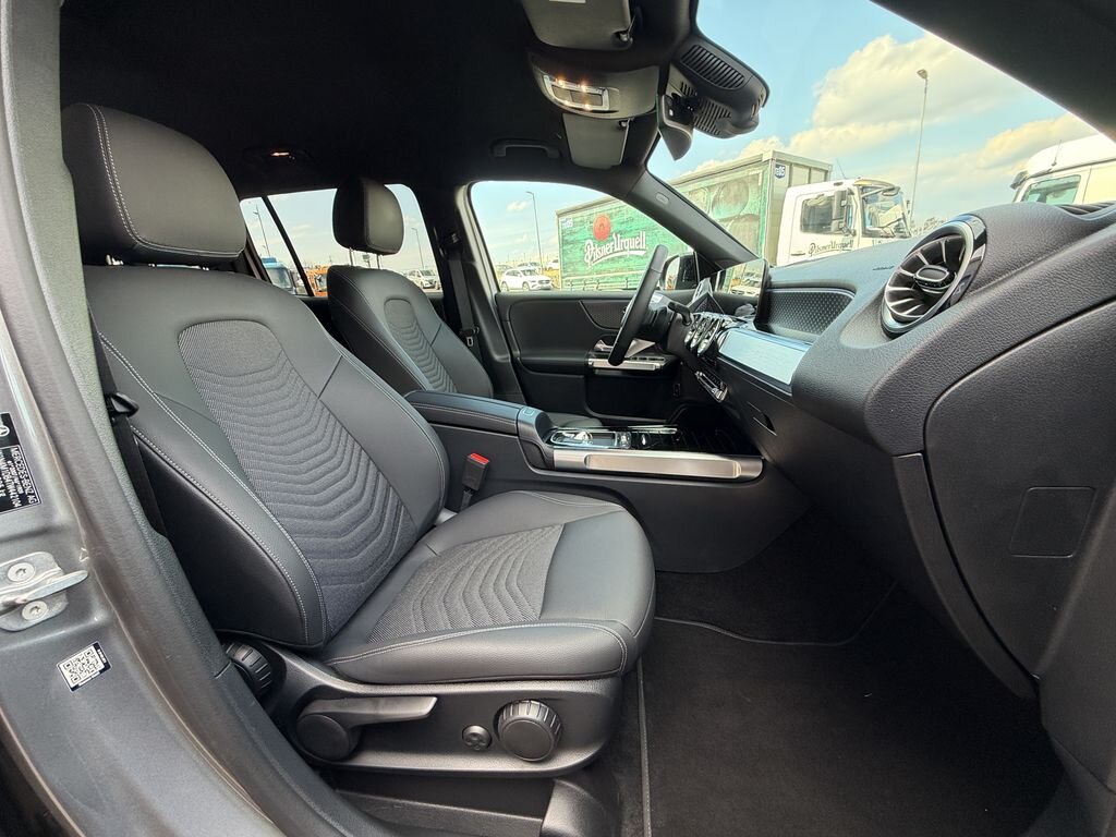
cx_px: 558
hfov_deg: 102.1
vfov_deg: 85.7
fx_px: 451
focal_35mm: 14
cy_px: 418
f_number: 2.2
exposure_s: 1/121
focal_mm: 2.22
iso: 125
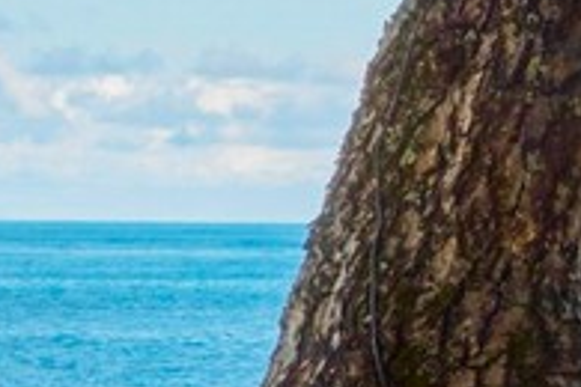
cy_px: -30
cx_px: 1660
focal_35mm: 228
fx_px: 3679
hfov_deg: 7.9
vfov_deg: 6.0
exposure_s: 1/80
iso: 160
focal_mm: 38
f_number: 11
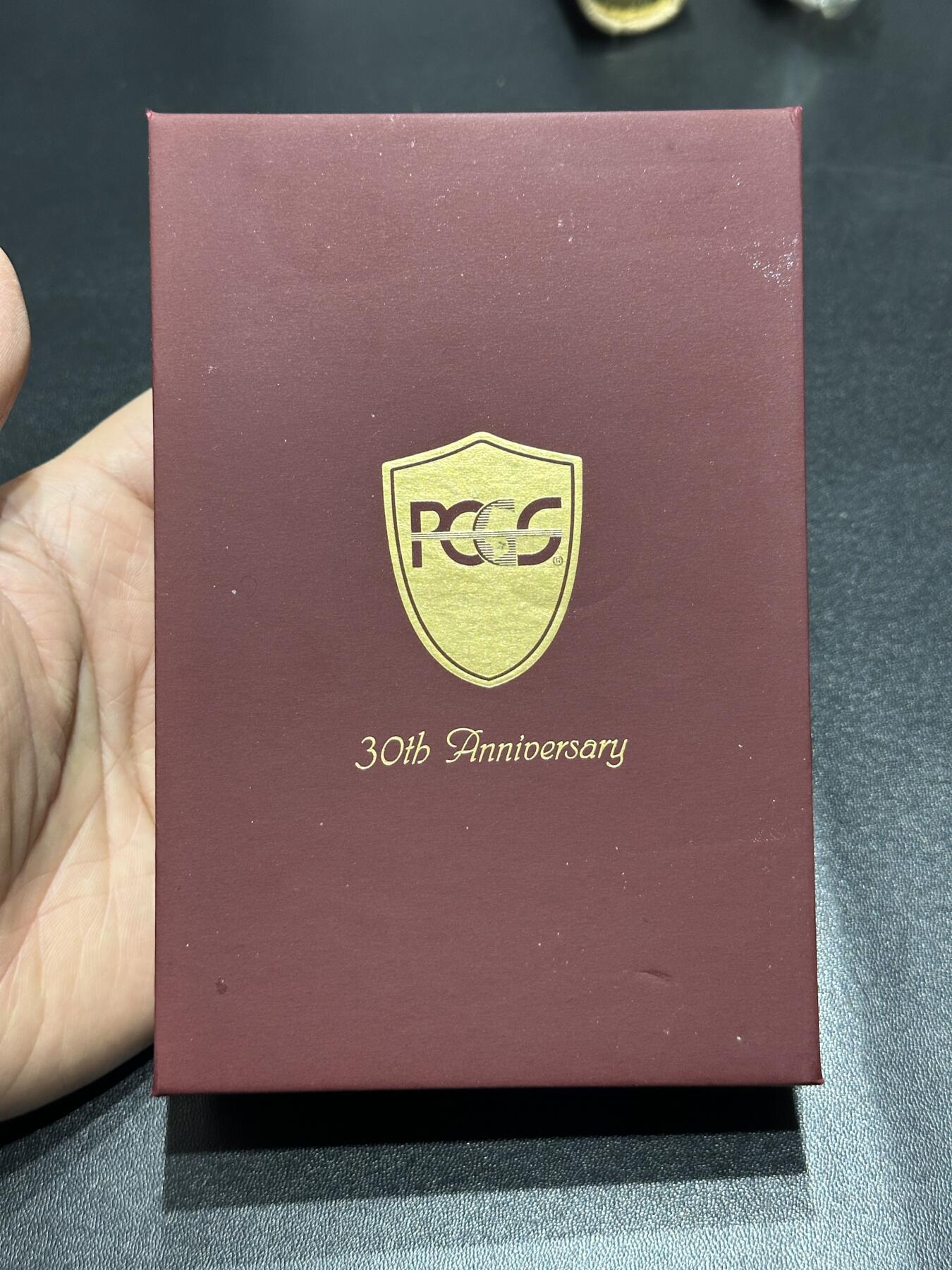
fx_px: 1760
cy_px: 635
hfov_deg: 30.3
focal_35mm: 48
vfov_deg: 39.7
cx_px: 476
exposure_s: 1/33
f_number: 1.78
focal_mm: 6.86
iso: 250
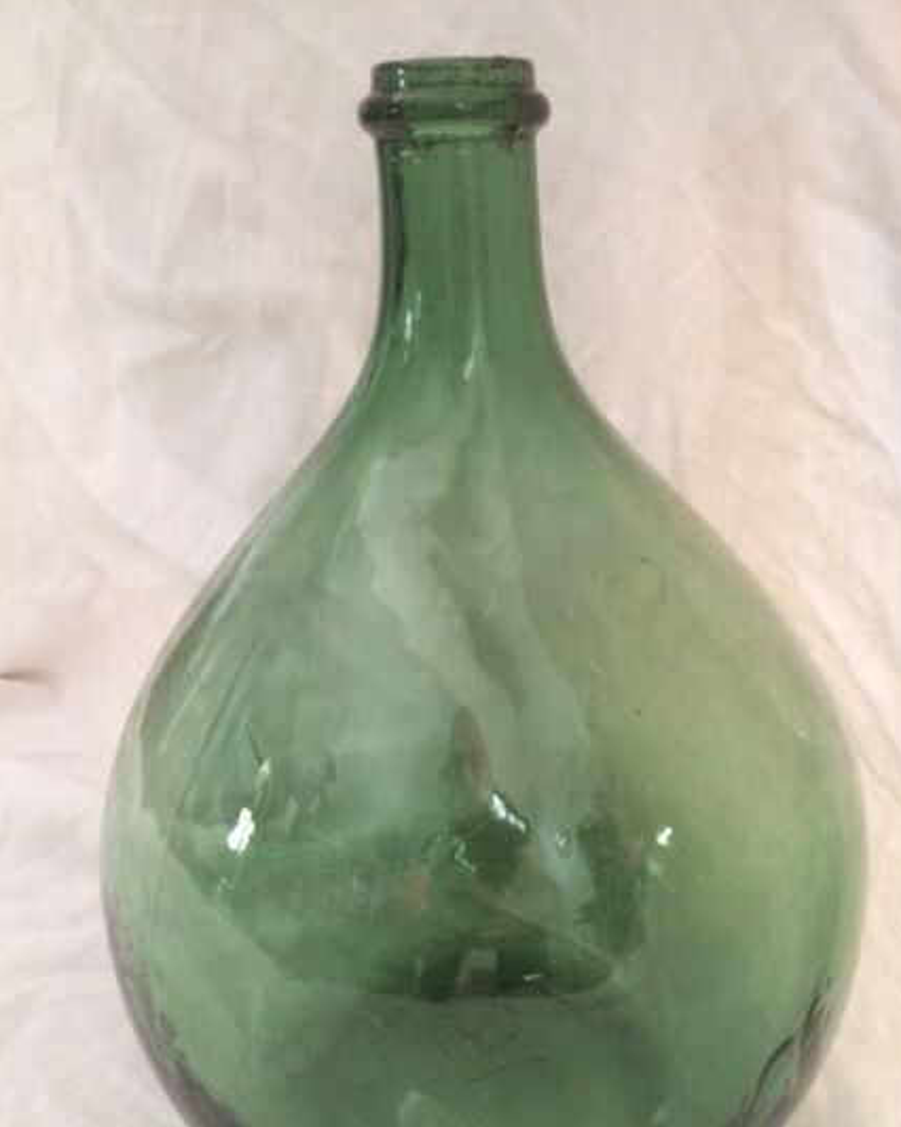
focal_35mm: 34
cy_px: 672
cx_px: 489
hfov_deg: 43.3
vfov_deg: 52.5
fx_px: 1134
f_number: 2.2
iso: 400
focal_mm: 4.15
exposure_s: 1/17
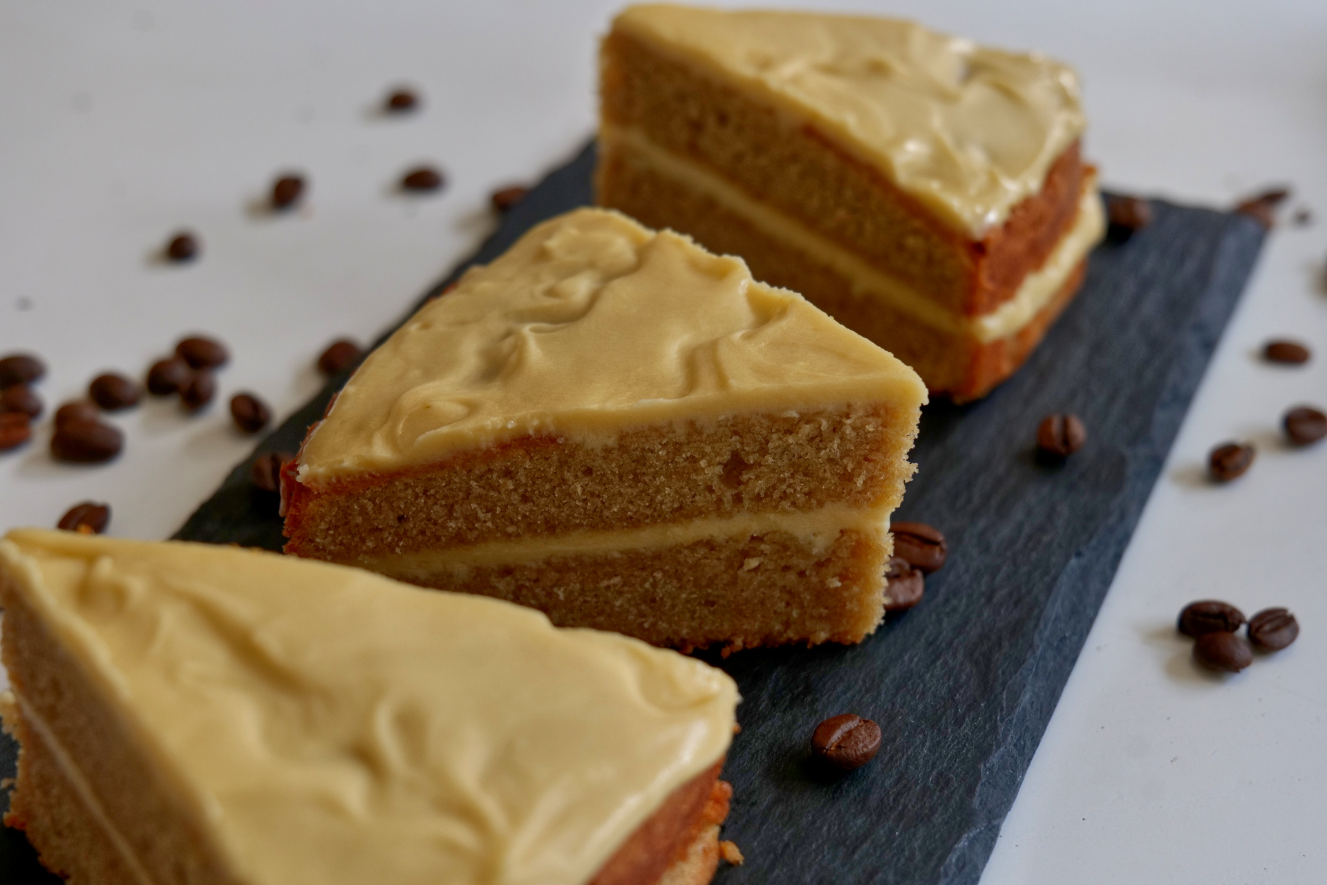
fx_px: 2211
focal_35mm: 60
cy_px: 442
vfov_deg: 22.6
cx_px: 664
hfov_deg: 33.4
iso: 800
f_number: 7.1
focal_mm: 60
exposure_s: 1/80
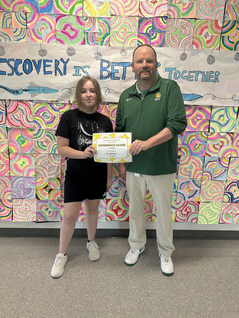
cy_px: 155
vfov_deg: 65.3
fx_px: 248
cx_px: 116
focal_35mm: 27
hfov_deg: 51.4
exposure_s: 1/120
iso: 100
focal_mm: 5.7
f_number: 1.5
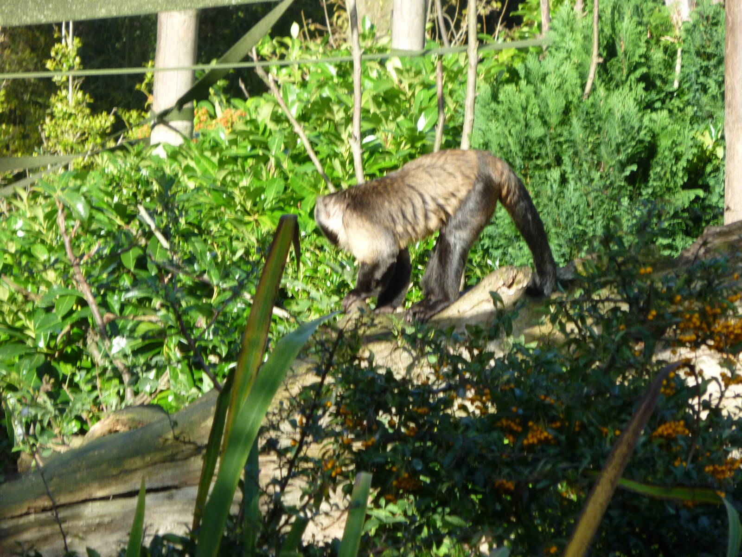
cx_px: 371
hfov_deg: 9.9
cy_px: 278
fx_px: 4287
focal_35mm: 200
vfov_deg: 7.4
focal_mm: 36
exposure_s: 1/125
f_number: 5.9
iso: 160
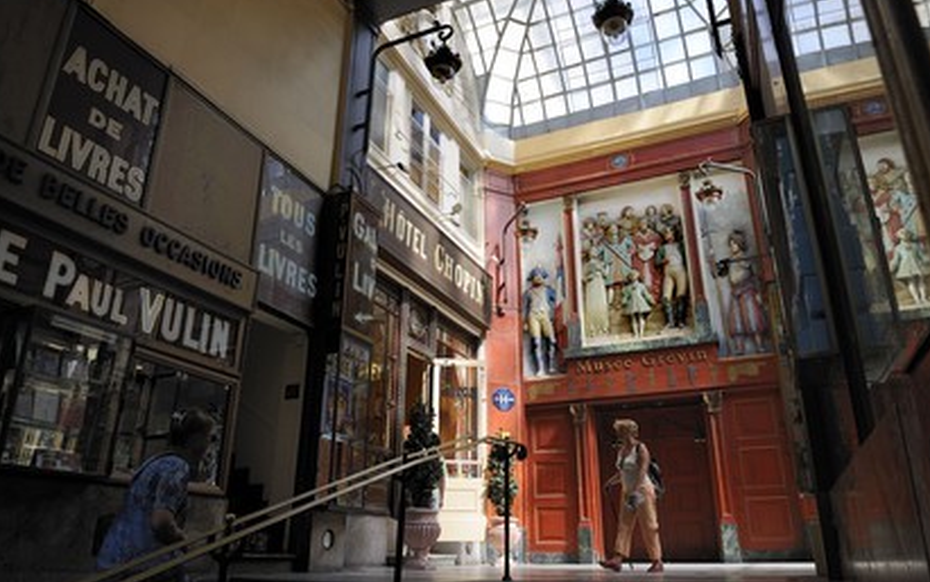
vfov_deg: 49.3
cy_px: 285
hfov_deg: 72.5
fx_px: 634
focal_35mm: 25
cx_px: 464
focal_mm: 24
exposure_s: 1/160
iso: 200
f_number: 5.6
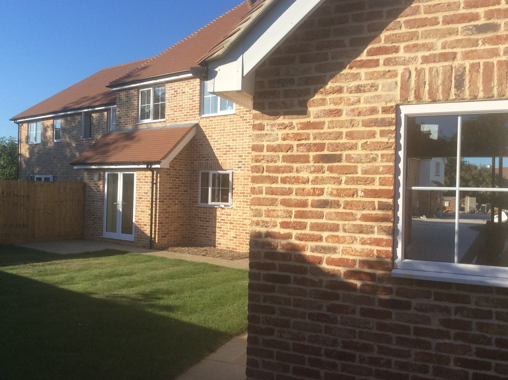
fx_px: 469
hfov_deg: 56.9
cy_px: 190
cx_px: 254
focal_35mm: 32
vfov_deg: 44.1
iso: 32
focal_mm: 3.3
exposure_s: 1/969
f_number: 2.4
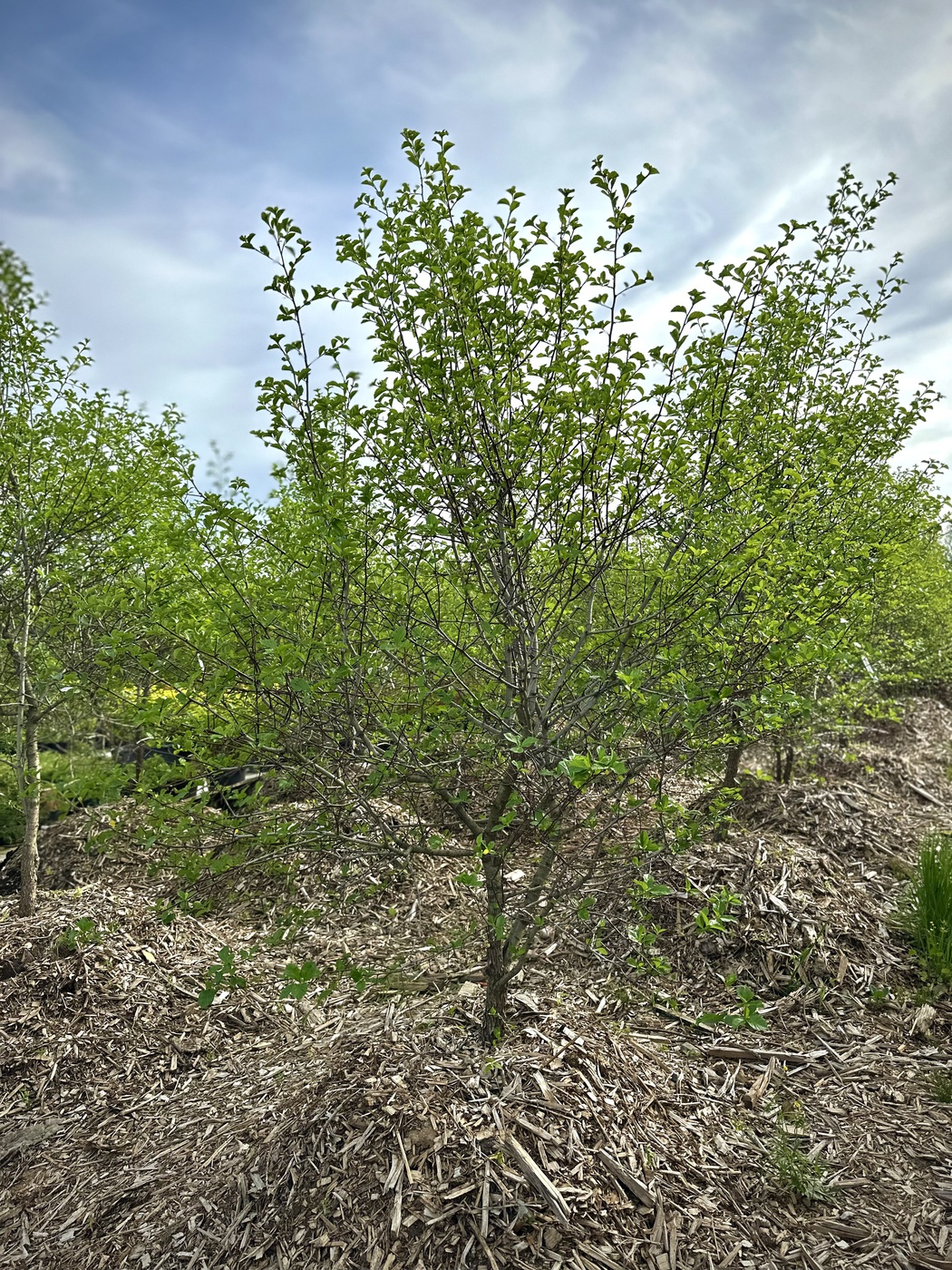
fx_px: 880
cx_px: 476
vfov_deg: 71.6
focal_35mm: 24
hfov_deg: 56.8
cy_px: 635
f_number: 1.78
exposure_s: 1/3356
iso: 80
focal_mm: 6.86
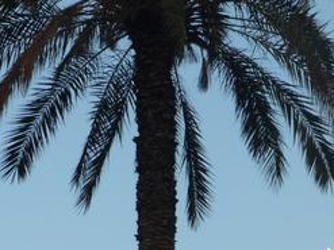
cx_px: 312
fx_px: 1967
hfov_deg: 9.7
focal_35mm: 204
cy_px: 181
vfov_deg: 7.3
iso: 100
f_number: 4.6
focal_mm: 12.2
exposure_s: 1/250
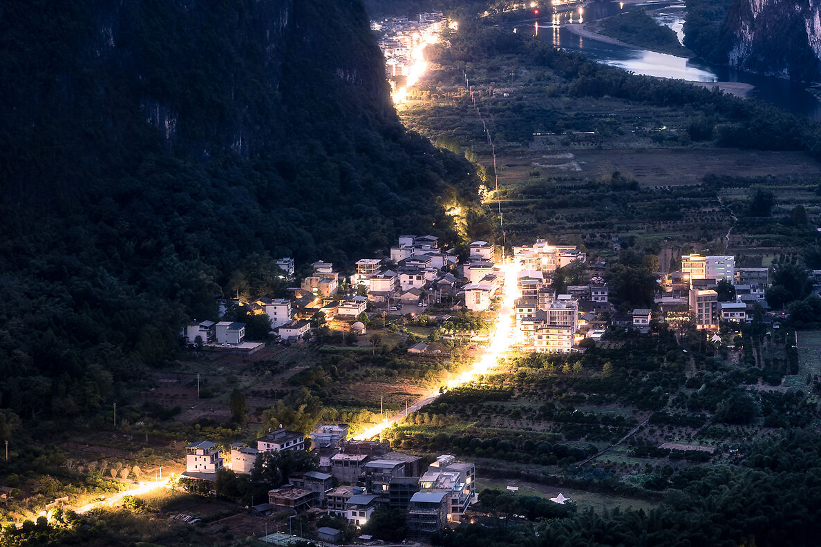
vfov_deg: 13.2
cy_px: 126
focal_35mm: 103
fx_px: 2349
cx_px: 753
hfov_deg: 19.4
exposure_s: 30
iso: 800
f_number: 4
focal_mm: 51
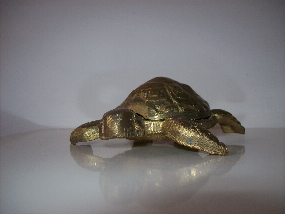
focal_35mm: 36
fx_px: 296
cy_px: 107
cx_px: 142
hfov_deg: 51.4
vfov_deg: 39.6
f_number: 2.7
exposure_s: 1/64
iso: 80
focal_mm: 6
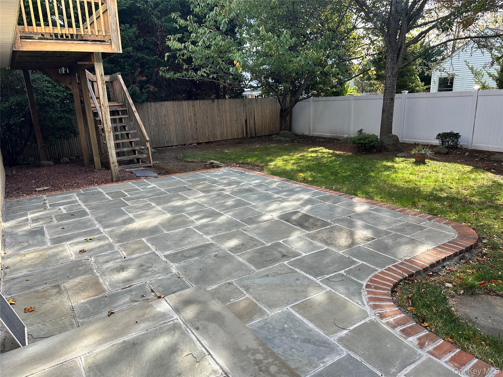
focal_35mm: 24
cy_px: 188
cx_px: 252
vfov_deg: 56.8
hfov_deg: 71.6
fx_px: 349
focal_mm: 6.86
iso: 80
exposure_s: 1/501
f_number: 1.78
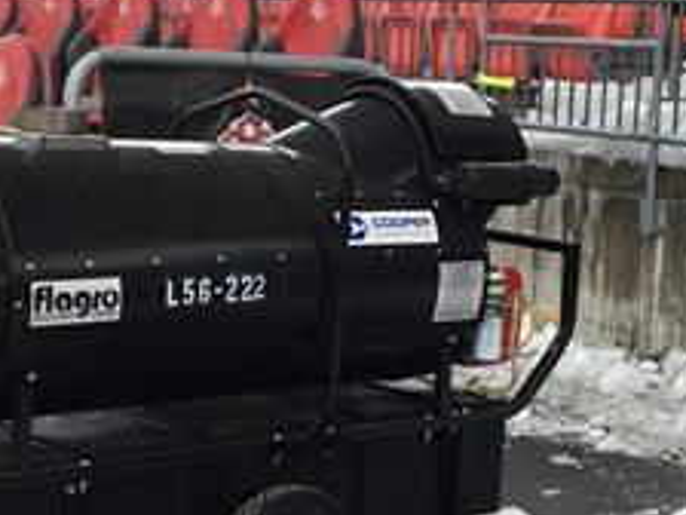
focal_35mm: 84
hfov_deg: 23.2
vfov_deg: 17.6
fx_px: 1665
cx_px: 429
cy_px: 261
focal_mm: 4.15
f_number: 2.2
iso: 25
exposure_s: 1/366
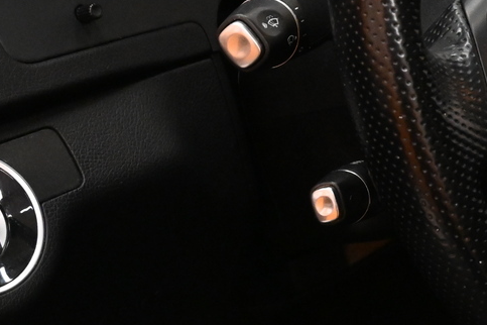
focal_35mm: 141
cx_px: 570
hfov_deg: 14.1
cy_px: 37
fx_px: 1907
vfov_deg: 9.7
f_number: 5.6
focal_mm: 28
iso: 3200
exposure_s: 1/125
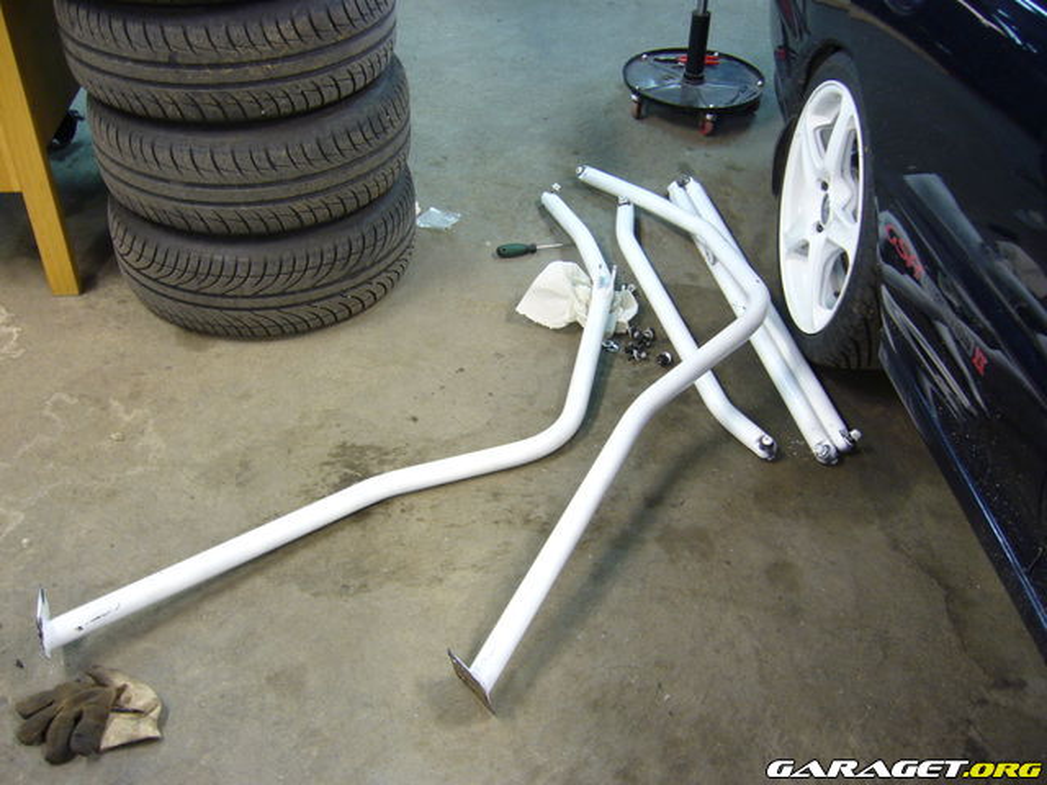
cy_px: 392
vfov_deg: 40.7
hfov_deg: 52.6
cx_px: 524
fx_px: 1059
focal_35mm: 35
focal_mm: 5.8
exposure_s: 1/5
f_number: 2.8
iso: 80
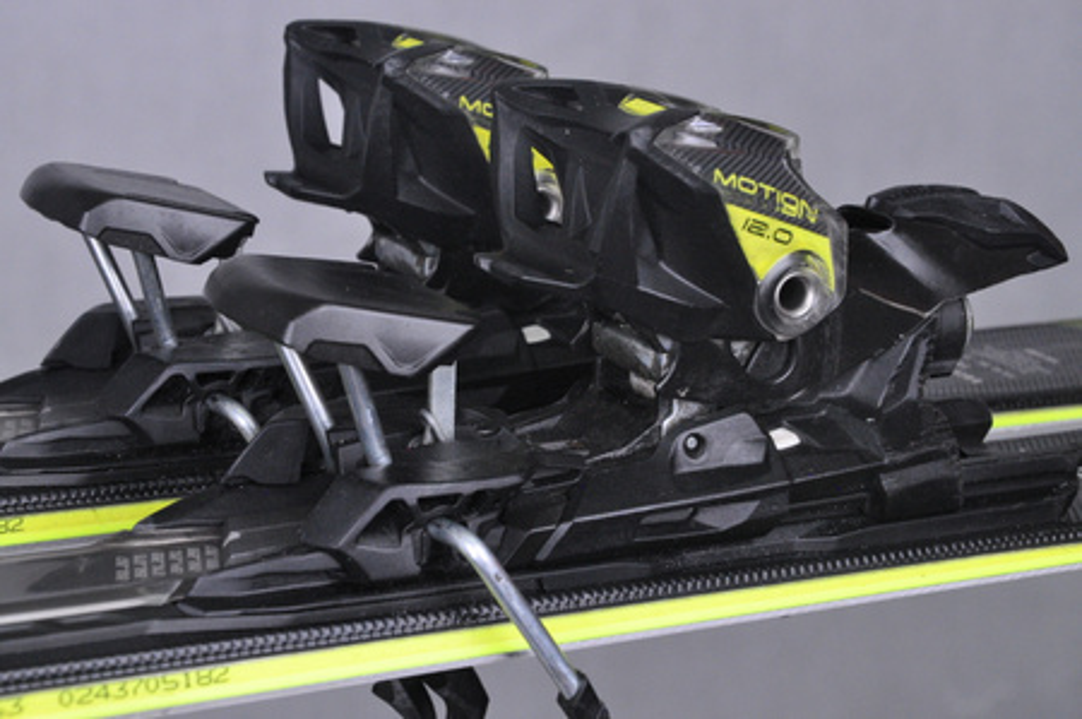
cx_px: 541
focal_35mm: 99
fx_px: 2972
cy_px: 360
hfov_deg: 20.6
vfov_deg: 13.8
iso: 3200
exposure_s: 1/125
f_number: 9.5
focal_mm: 66
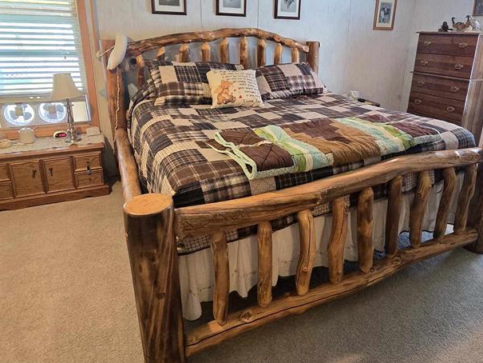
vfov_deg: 60.0
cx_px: 271
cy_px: 127
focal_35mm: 22
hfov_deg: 76.1
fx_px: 307
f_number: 2.2
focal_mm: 2.2
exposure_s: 1/60
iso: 1000
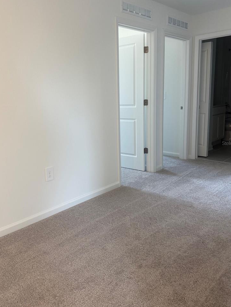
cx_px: 100
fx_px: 267
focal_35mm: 30
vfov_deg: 59.9
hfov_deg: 46.7
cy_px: 143
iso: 160
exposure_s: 1/120
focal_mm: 6.76
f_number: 1.78
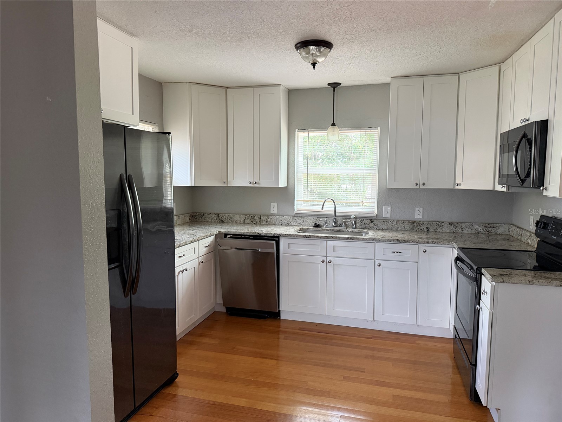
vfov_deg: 56.8
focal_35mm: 24
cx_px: 281
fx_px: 390
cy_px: 211
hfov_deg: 71.6
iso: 500
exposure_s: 1/60
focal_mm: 6.76
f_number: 1.78
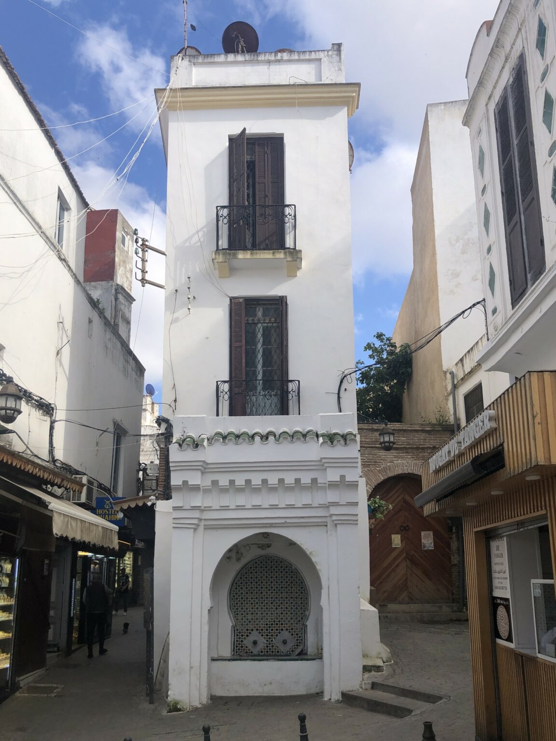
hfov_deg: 49.7
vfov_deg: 63.4
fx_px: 600
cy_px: 370
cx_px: 278
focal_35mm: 28
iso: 20
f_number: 1.8
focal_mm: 3.99
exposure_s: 1/1567
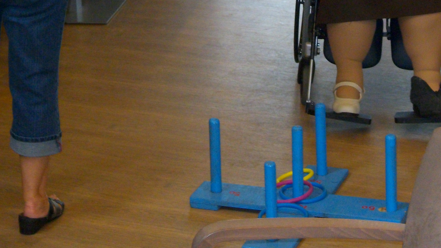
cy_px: -28
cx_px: 272
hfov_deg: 17.0
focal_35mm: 126
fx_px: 1473
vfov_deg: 9.5
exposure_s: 1/79.3
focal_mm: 11
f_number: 4.1
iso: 320
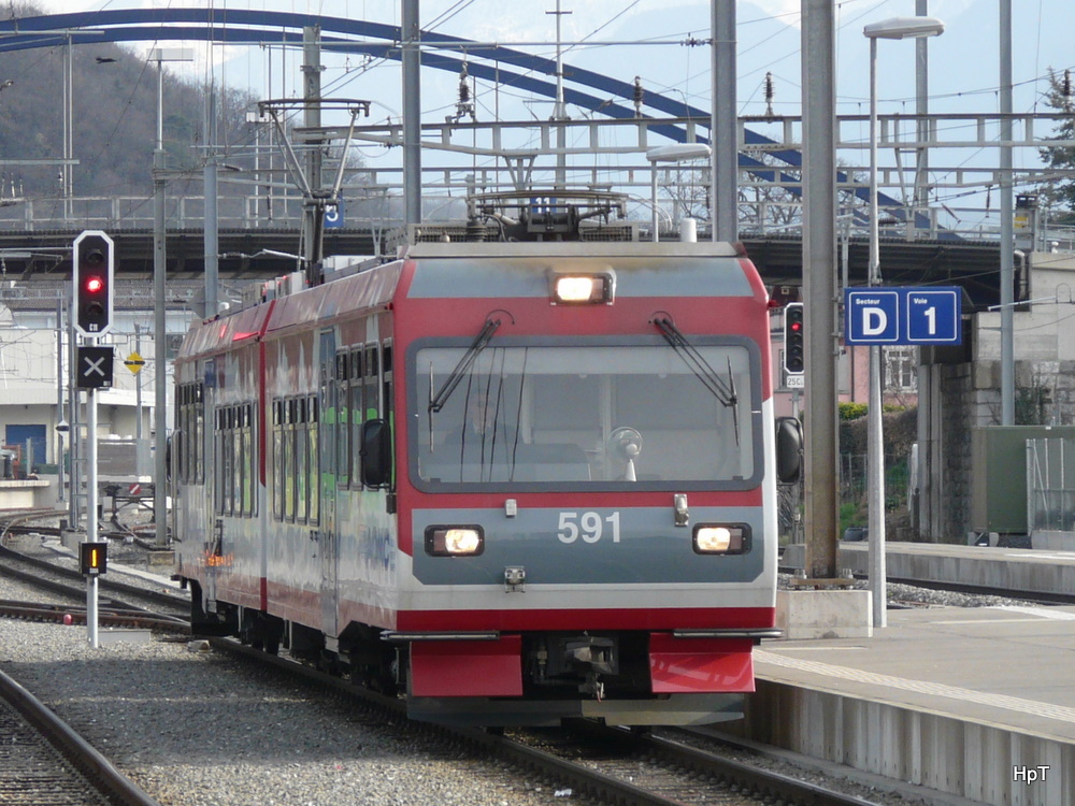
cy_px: 403
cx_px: 538
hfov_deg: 12.6
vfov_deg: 9.5
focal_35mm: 157
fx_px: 4876
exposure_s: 1/200
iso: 100
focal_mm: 25.9
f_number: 4
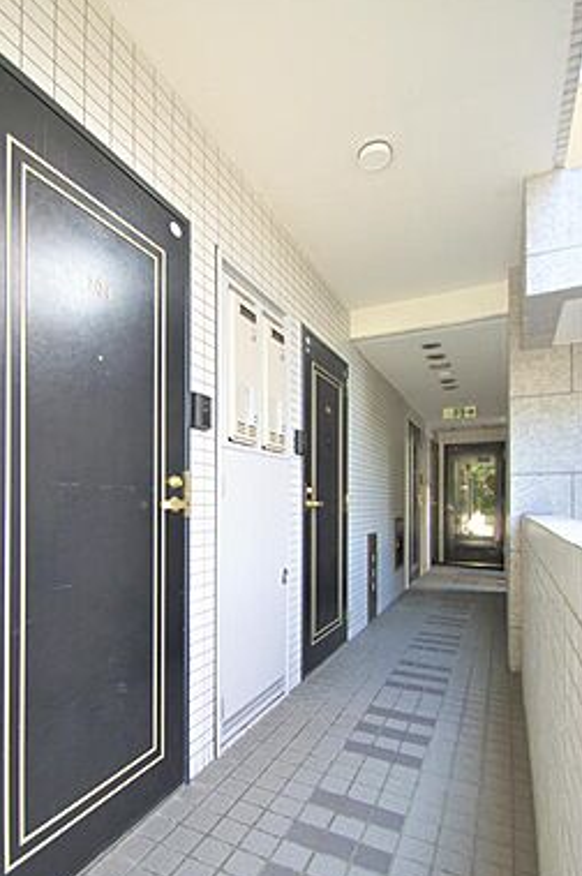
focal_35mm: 19
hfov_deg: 63.5
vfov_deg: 86.4
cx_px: 218
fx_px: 462
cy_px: 502
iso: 160
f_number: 3.5
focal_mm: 10
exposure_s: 1/30
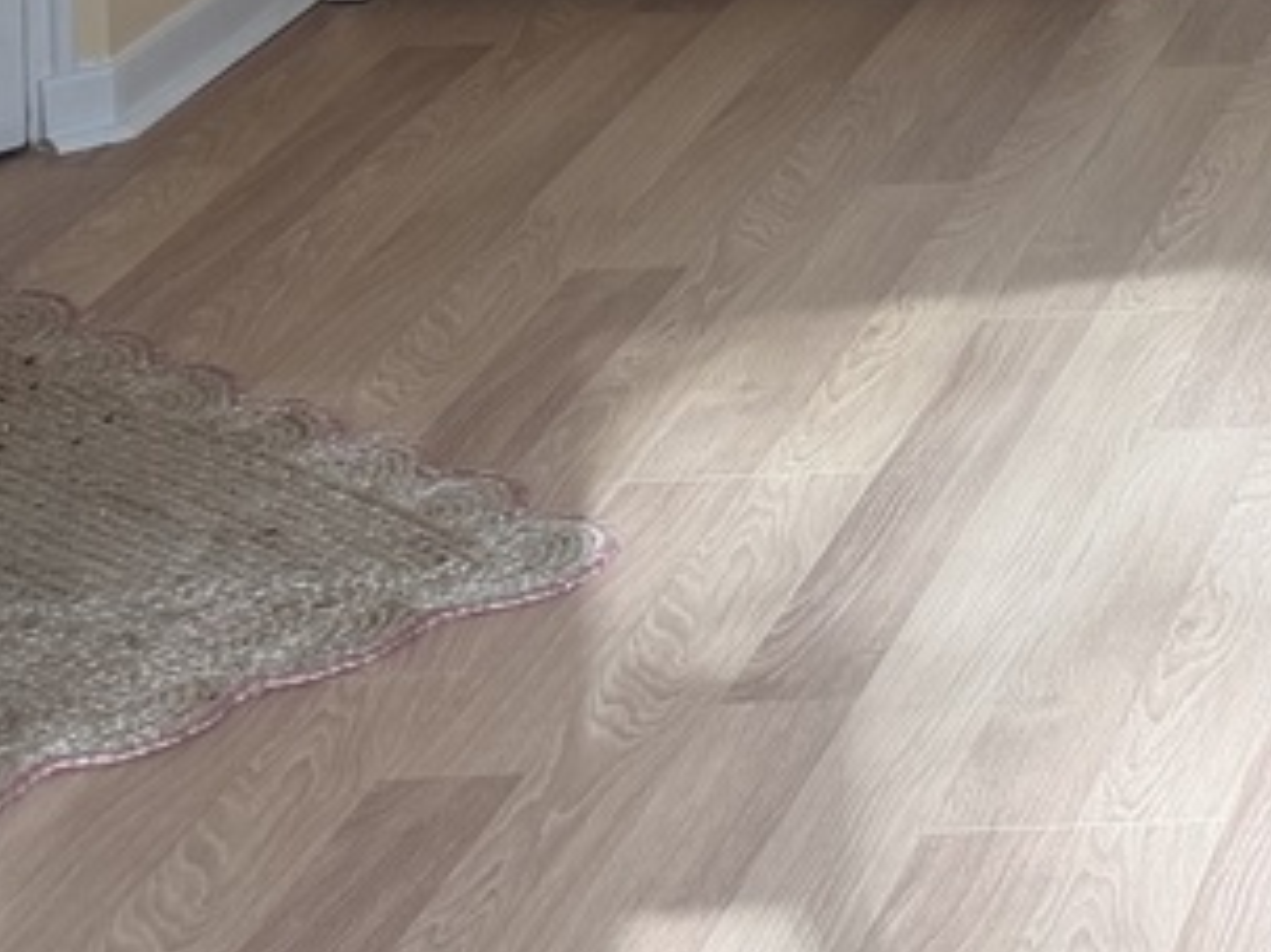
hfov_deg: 14.3
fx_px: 4184
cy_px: -1212
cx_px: 2576
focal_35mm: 114
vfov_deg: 11.2
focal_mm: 6.76
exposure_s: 1/193
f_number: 1.78
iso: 80
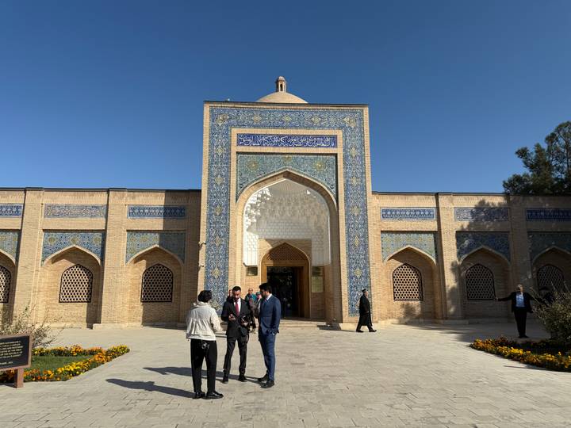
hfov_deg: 71.6
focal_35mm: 24
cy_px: 214
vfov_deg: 56.8
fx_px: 396
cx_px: 286
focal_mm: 6.76
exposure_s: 1/7353
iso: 80
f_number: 1.78
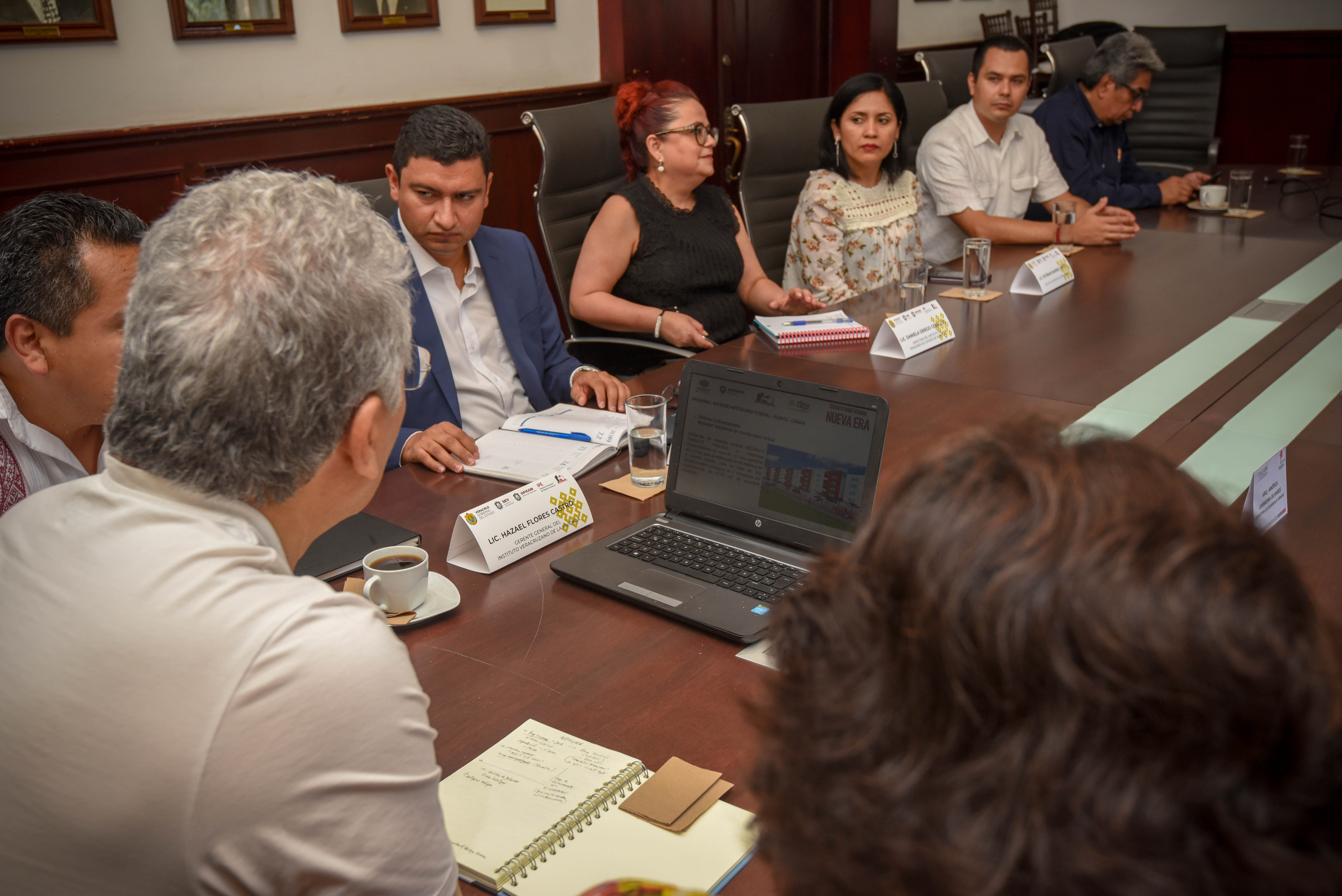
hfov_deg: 54.4
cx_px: 671
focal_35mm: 35
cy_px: 448
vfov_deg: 37.9
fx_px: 1305
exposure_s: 1/100
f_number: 4
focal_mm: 35
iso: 800
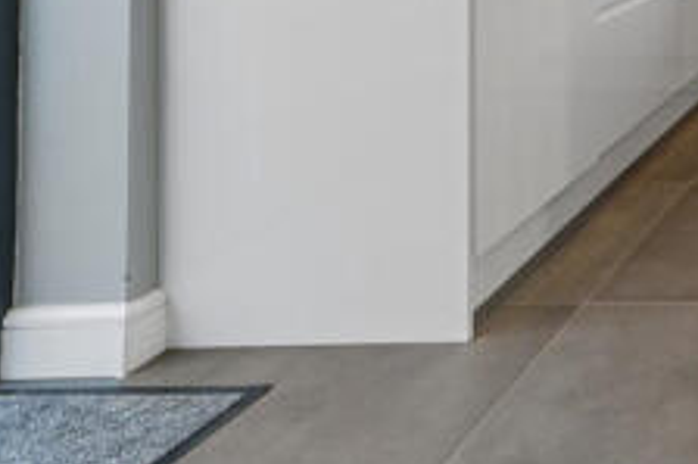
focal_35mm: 41
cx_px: 1013
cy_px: -162
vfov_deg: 26.7
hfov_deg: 30.3
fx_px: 794
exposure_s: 1/5
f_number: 8
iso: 400
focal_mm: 14
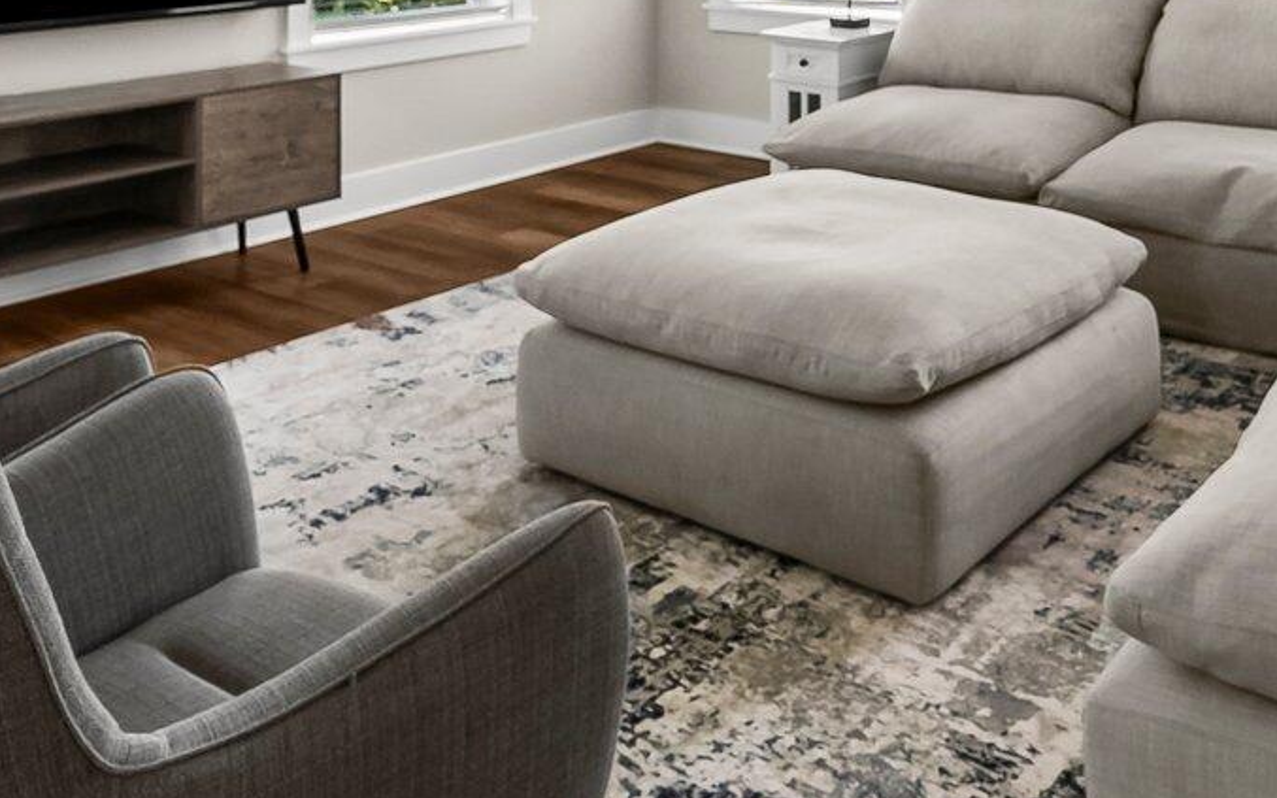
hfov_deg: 51.7
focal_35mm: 37
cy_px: -154
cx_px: 856
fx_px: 1288
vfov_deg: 29.7
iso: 400
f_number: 9
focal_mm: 12
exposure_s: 1/2
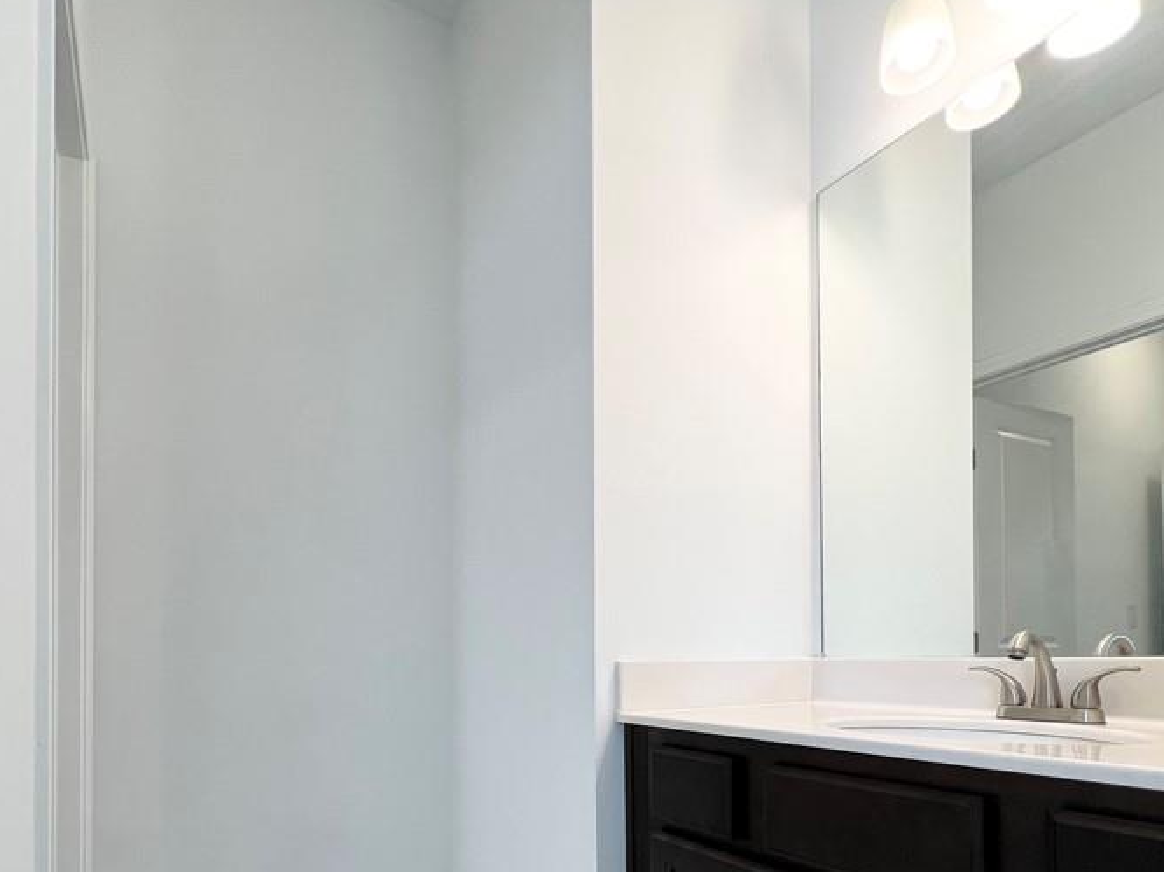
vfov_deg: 62.3
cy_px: 652
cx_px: 523
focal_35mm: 20
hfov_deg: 81.5
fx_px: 672
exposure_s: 1/120
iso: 80
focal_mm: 1.57
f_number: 1.8
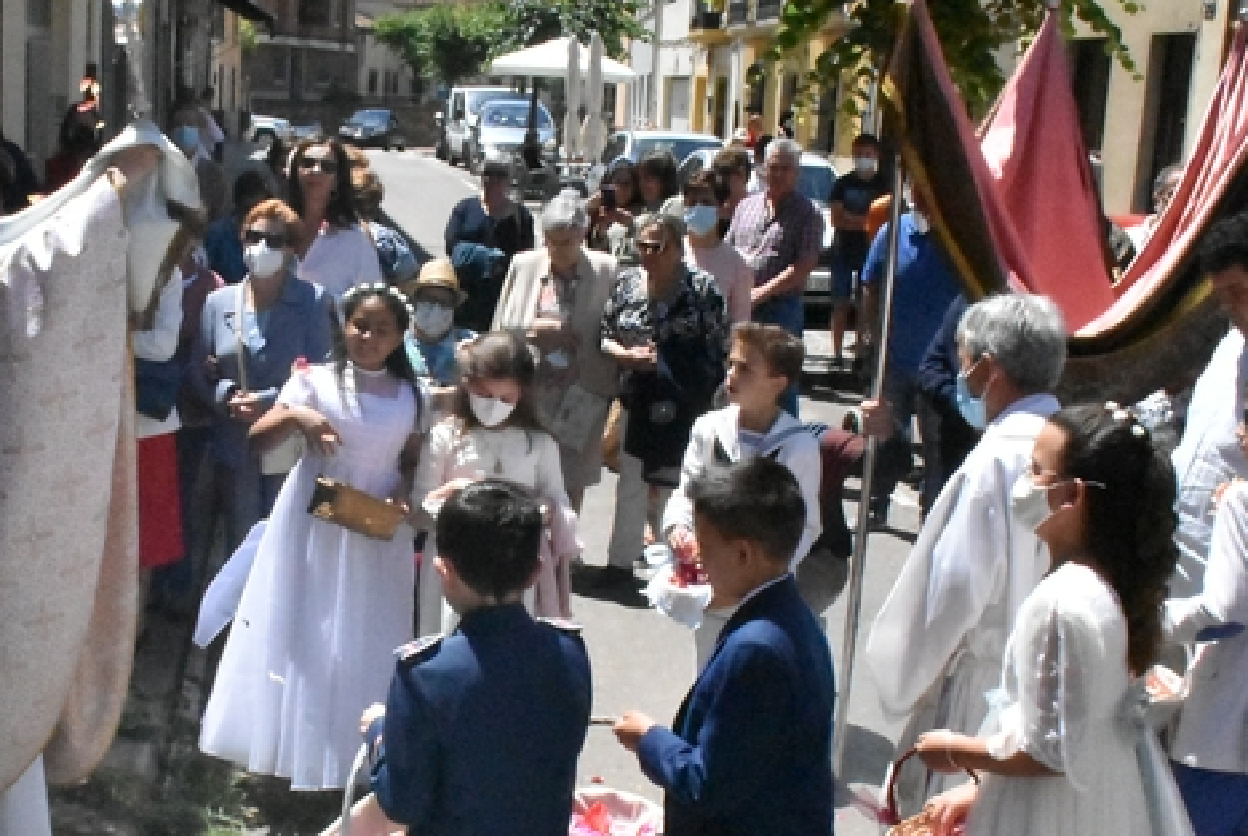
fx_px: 1806
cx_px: 470
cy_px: 614
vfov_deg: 25.8
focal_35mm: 52
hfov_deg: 37.9
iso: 16000
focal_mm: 18
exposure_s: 1/4000
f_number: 22
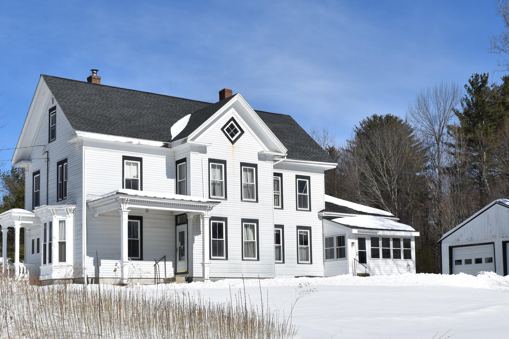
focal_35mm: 54
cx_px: 297
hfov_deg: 37.0
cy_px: 241
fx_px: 759
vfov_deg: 25.0
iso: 100
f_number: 10
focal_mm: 25
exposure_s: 1/400
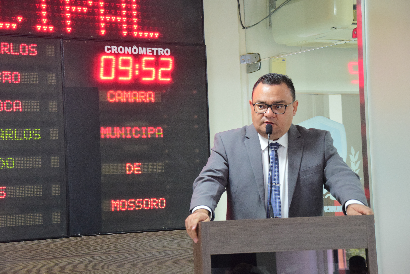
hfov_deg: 11.0
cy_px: 137
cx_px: 205
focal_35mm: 188
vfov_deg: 7.3
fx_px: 2135
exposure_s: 1/50
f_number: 7.1
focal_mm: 125
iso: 1600
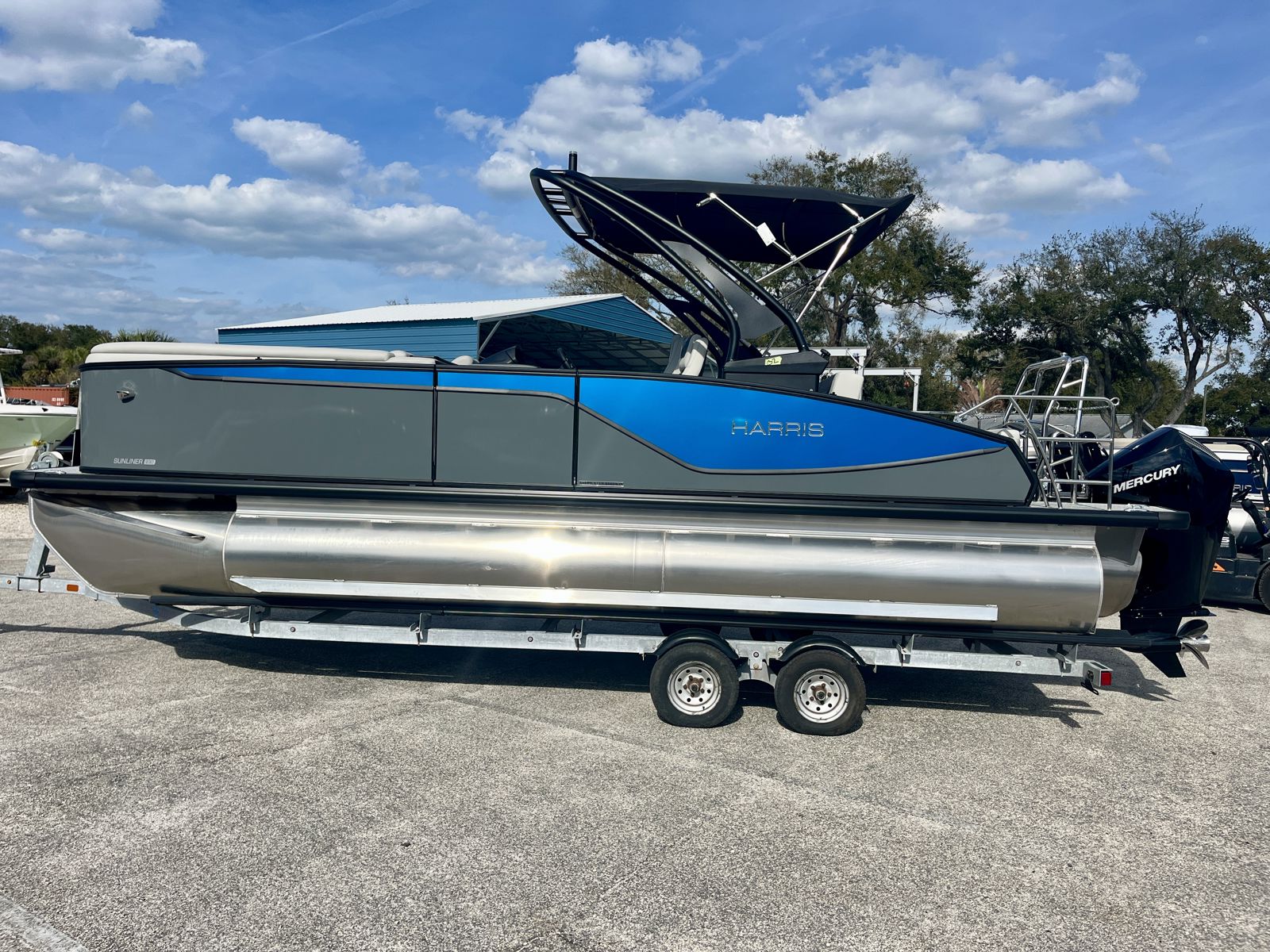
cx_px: 635
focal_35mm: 26
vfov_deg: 53.1
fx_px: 954
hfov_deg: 67.3
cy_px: 476
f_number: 1.6
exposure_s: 1/5556
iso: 50
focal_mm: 5.1
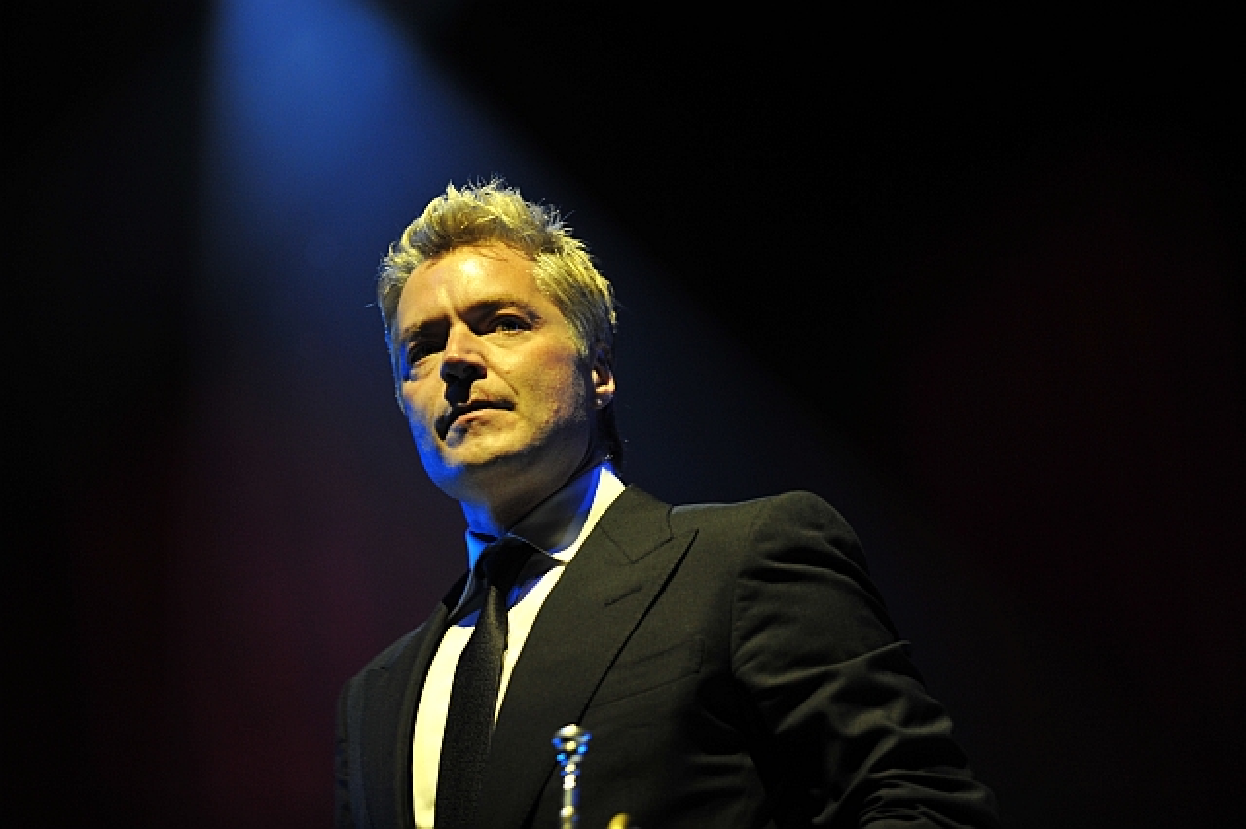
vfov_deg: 10.5
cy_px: 414
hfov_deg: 15.8
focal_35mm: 130
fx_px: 4497
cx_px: 623
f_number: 2.8
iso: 1250
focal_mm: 130
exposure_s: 1/125
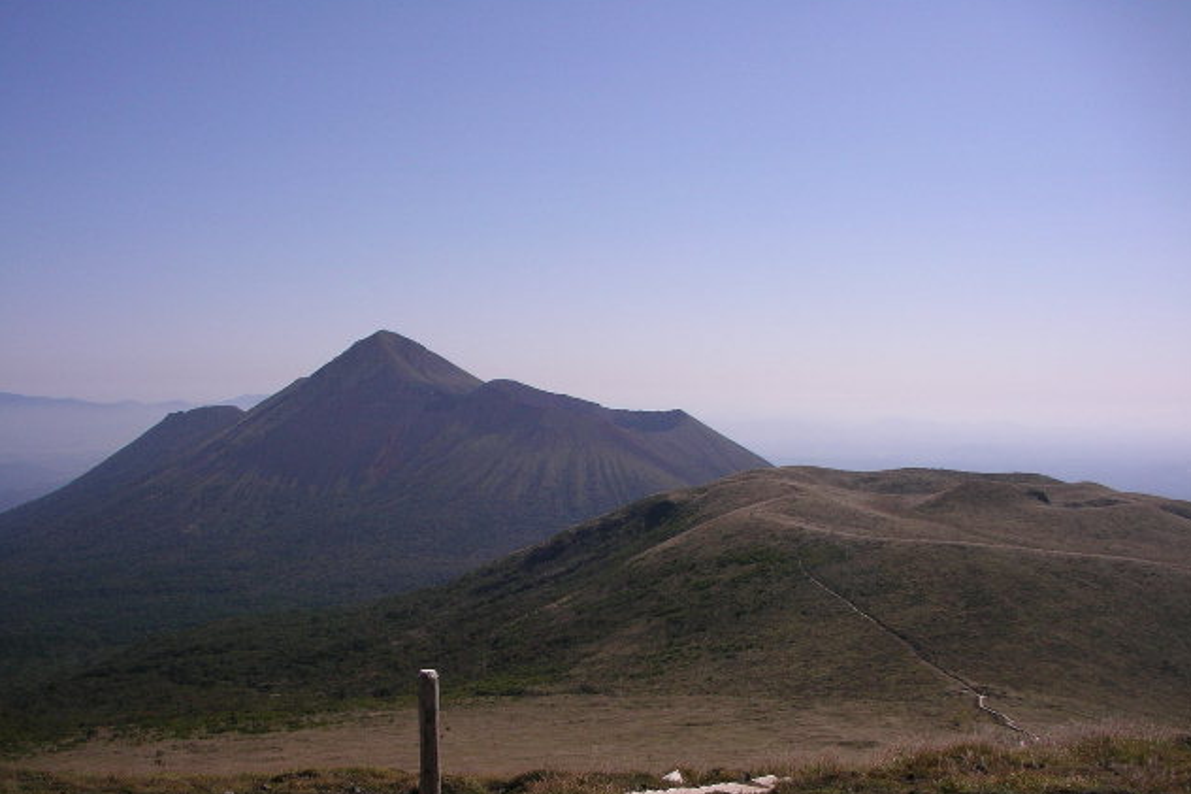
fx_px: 1290
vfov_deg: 34.2
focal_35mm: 39
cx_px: 599
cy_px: 439
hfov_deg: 49.6
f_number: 2.8
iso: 50
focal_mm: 5.7
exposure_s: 1/400
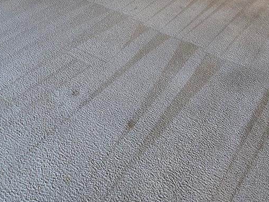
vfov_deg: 27.3
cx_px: 190
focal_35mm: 41
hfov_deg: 44.7
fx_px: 319
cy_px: -82
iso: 160
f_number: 2.2
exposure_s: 1/60
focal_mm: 2.2
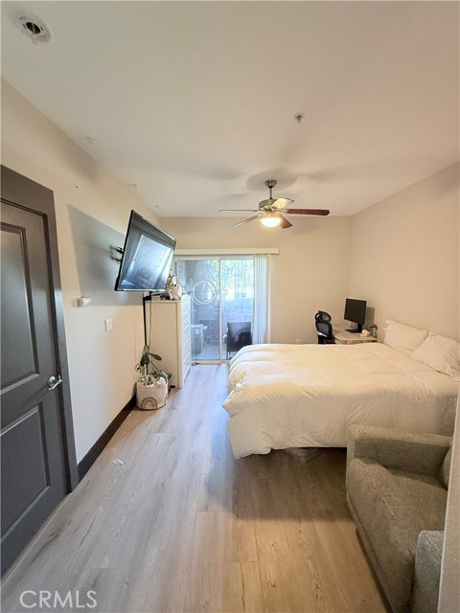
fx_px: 248
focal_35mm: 14
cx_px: 230
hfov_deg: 85.7
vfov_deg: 102.1
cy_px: 306
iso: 400
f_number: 2.2
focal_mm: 2.22
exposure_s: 1/60
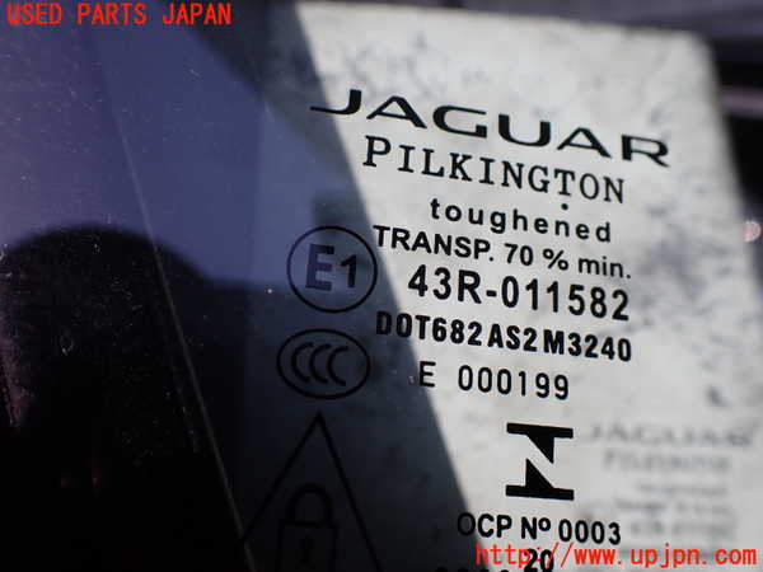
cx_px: 382
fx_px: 661
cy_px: 286
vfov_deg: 46.8
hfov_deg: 60.0
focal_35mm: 30
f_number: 3.2
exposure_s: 1/800
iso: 100
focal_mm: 5.4
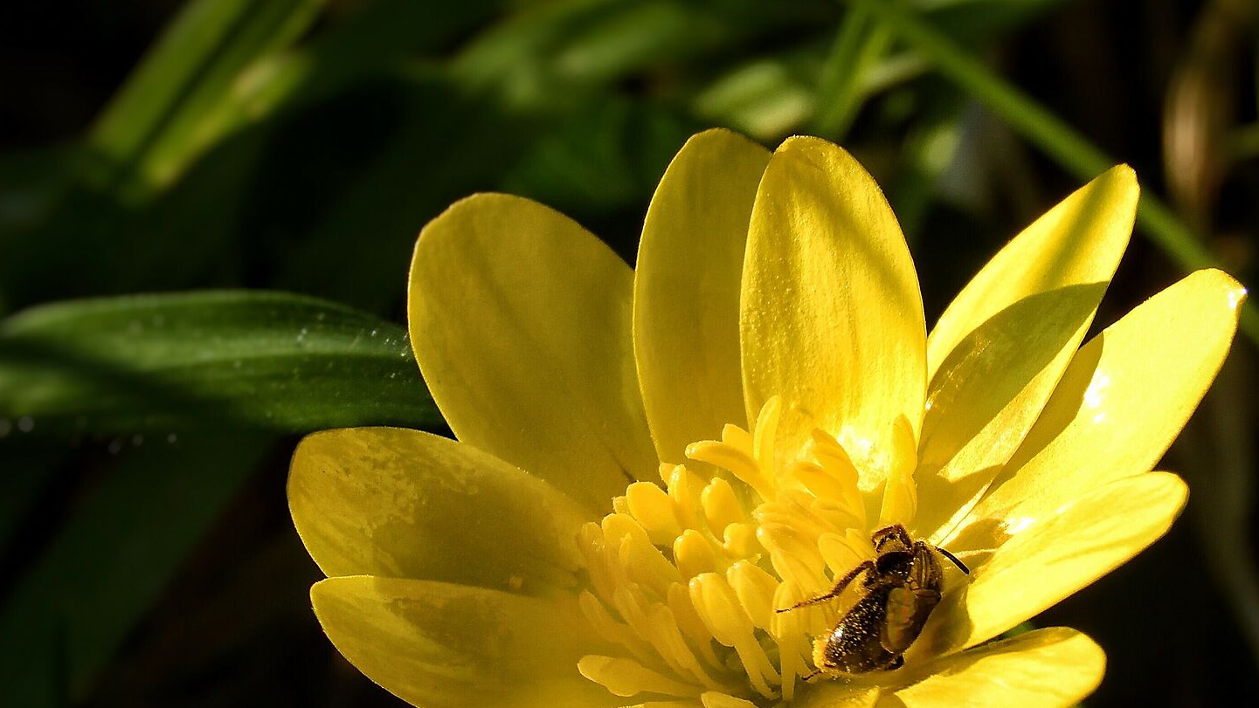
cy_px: 338
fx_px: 13021
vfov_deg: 3.1
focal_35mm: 390
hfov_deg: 5.5
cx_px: 661
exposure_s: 1/500
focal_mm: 38.6
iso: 100
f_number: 4.5
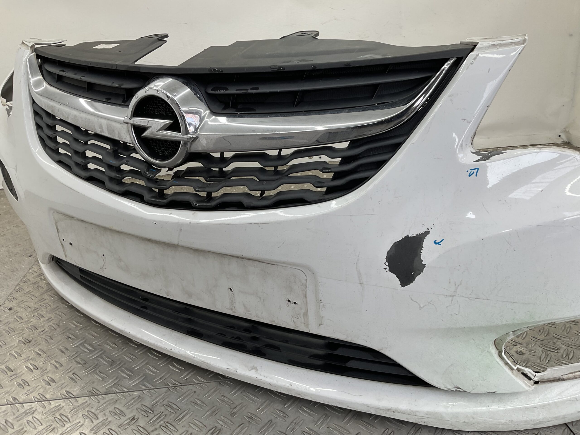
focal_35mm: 29
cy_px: 218
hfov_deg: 61.7
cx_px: 290
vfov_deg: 48.2
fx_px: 486
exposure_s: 1/120
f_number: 1.8
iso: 25
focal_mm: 3
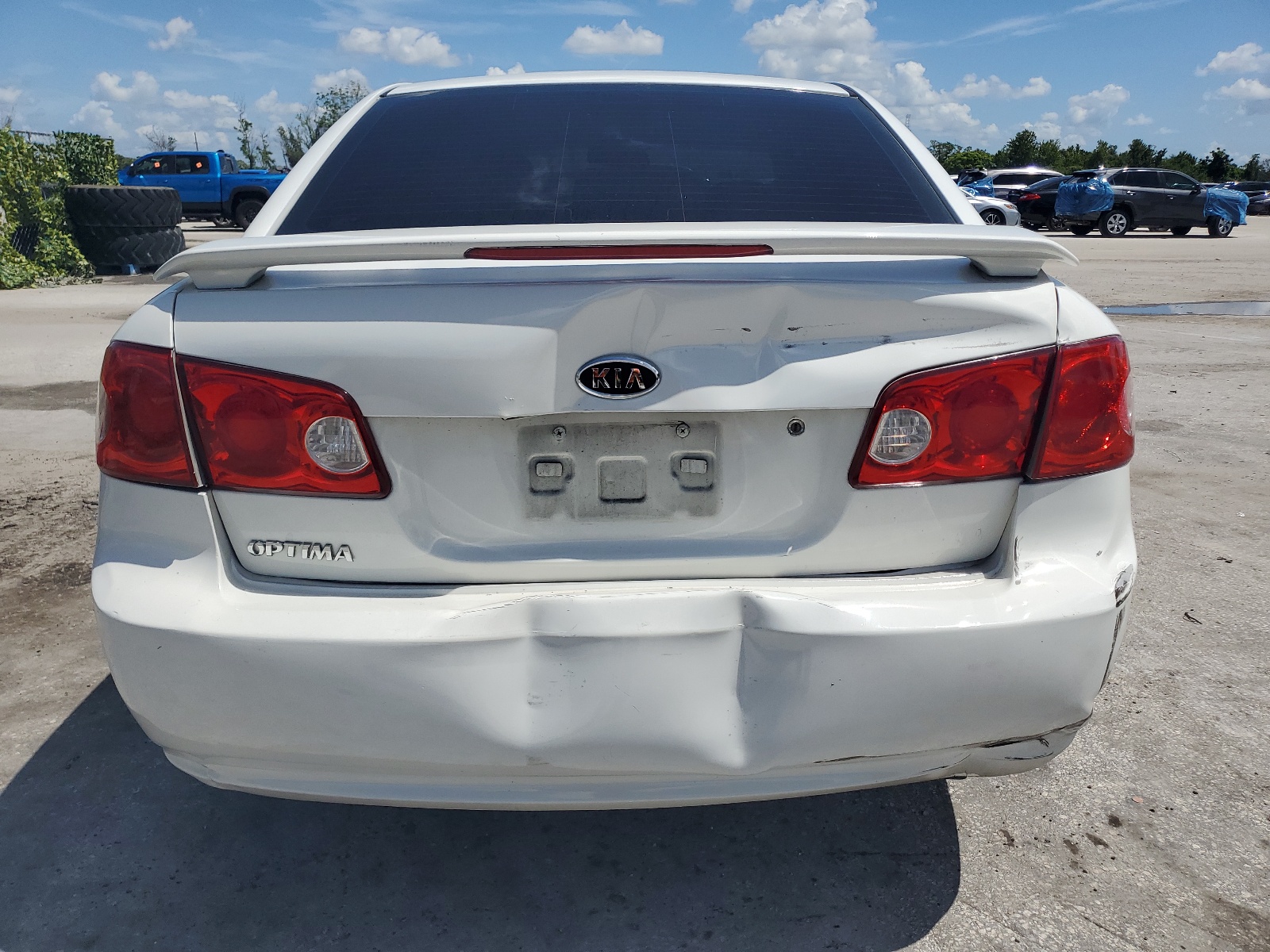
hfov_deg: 67.3
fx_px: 954
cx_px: 635
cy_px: 476
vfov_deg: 53.1
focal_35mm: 26
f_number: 1.5
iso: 50
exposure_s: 1/10000
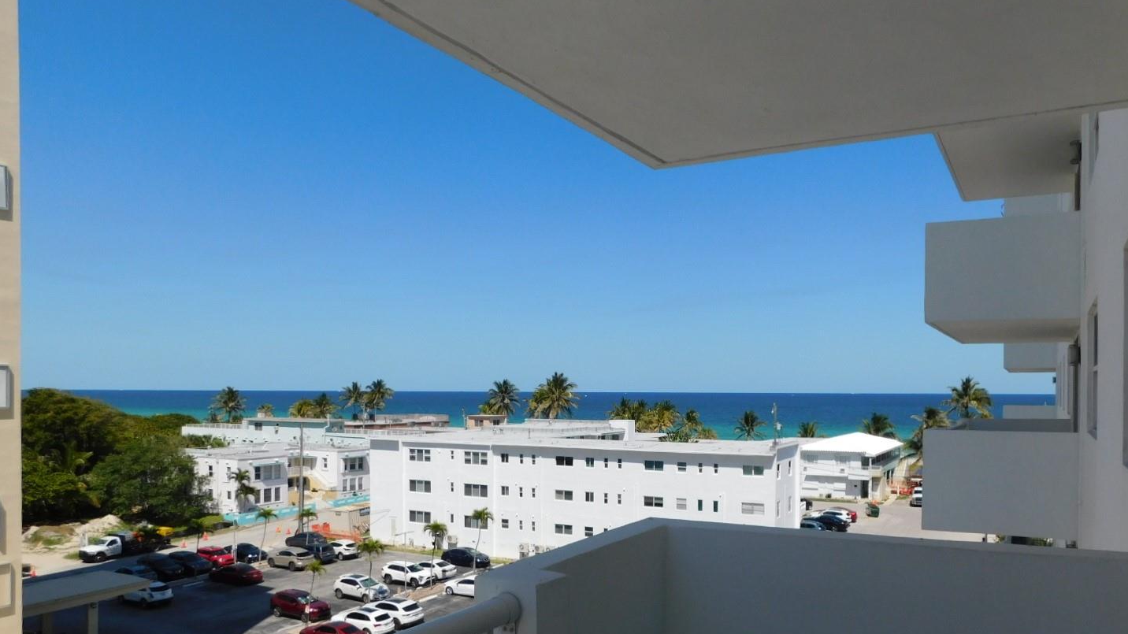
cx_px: 629
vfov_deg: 41.1
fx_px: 837
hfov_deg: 67.7
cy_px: 406
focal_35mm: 28
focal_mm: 4
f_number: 6
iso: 125
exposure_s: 1/800
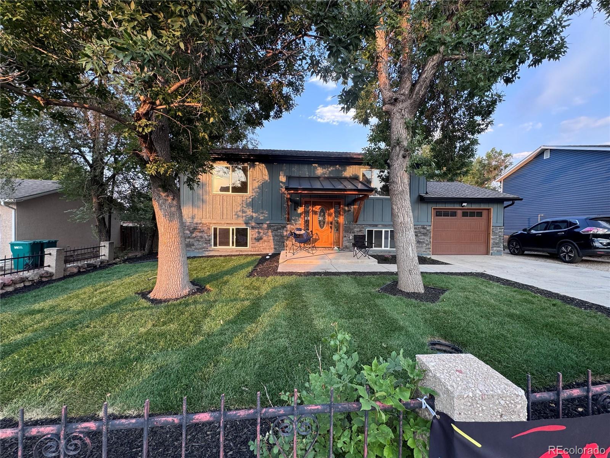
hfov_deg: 102.1
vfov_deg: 85.7
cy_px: 229
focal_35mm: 14
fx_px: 247
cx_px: 305
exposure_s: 1/99
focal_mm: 2.22
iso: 40
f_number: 2.2
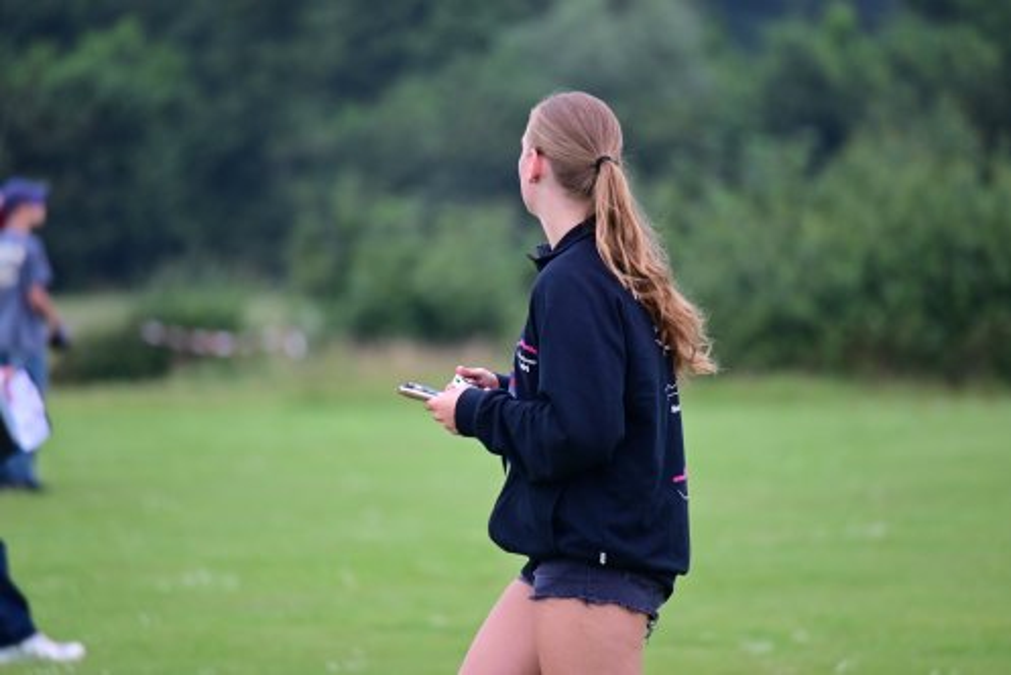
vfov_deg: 3.4
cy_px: 338
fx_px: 11239
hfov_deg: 5.2
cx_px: 506
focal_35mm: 400
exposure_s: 1/640
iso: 2000
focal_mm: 400
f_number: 6.3
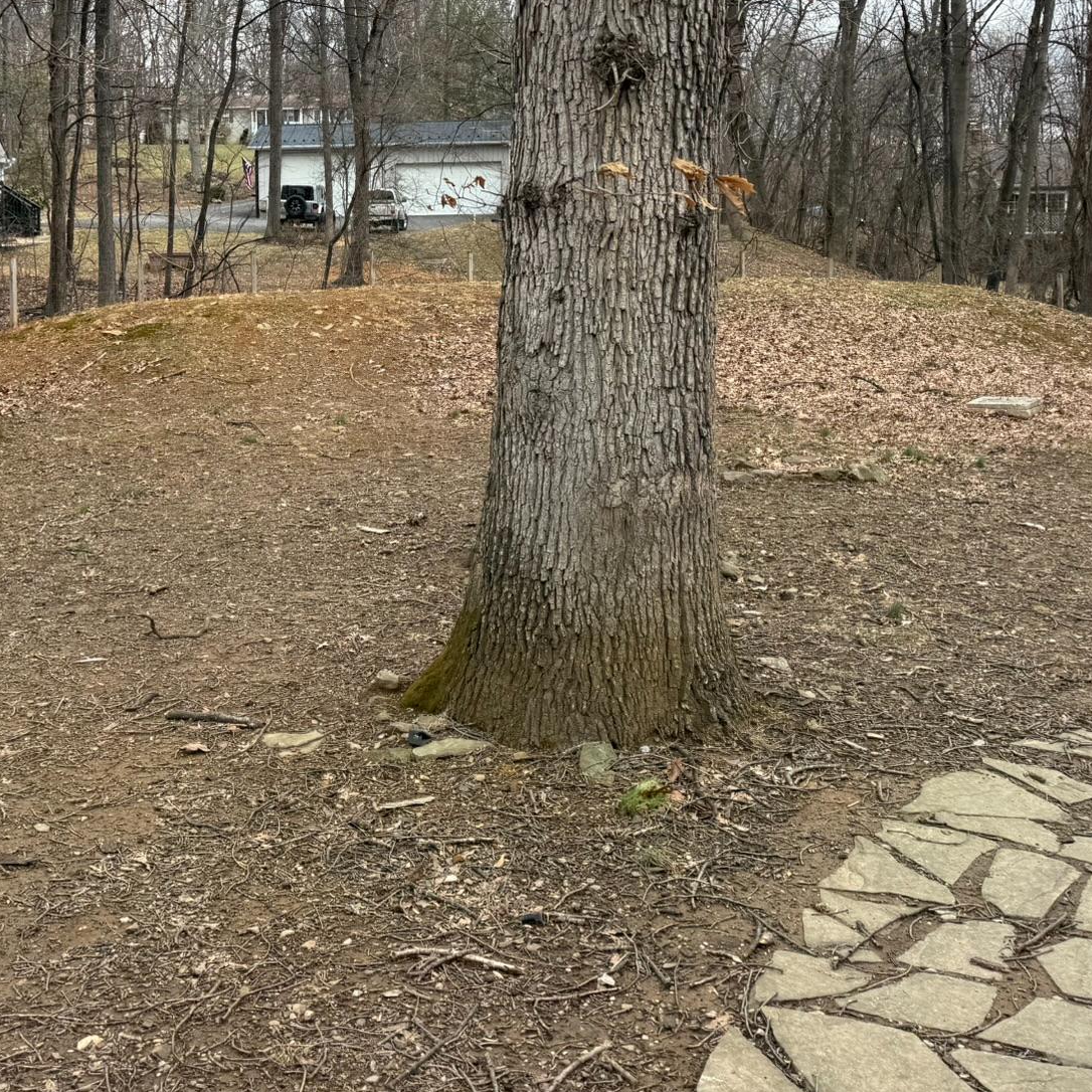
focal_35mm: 40
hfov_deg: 41.0
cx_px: 316
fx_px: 1428
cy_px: 346
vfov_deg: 41.2
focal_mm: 6.76
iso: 80
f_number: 1.78
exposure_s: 1/389
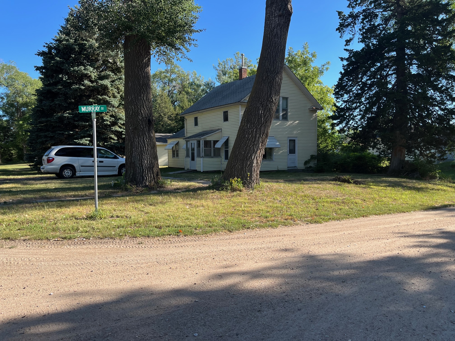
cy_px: 170
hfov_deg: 67.3
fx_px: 342
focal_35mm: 26
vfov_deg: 53.1
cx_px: 228
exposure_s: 1/1422
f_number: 1.6
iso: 50
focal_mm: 5.1
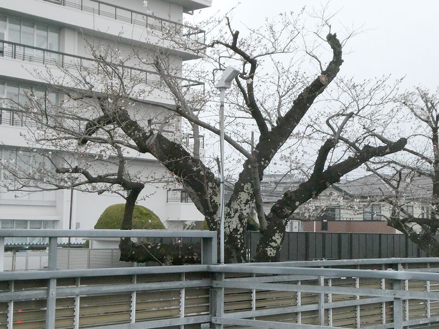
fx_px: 774
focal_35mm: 61
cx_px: 220
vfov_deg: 24.0
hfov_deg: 31.7
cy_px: 164
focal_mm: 10.9
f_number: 4.3
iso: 1000
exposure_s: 1/80
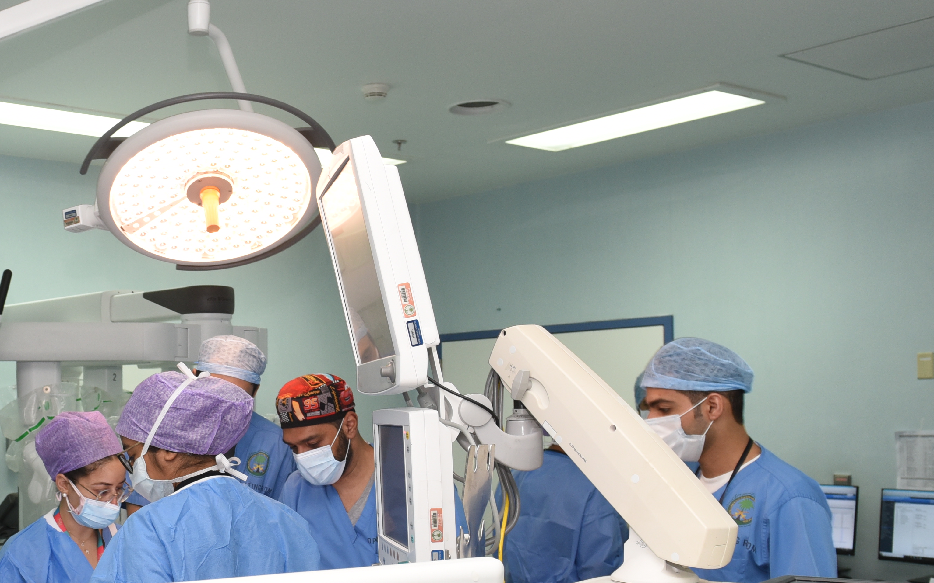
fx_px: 1222
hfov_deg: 39.5
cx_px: 134
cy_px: 398
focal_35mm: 48
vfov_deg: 26.7
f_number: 5.6
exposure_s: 1/60
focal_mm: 24
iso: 640
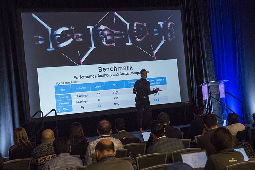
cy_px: 85
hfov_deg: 30.5
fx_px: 467
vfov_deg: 20.6
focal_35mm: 66
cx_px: 128
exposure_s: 1/80
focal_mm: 66
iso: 3200
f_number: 6.3
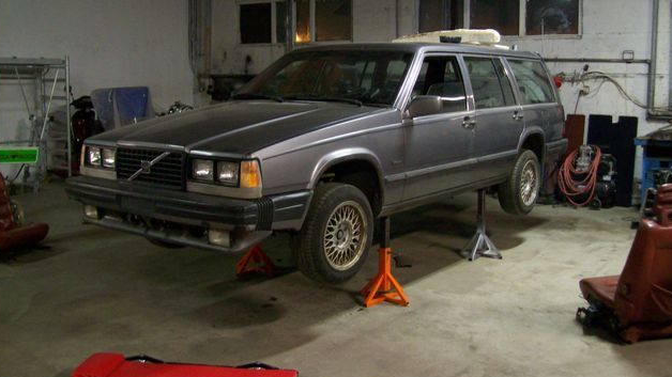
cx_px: 335
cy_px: 154
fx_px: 713
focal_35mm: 40
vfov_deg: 29.6
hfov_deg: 50.5
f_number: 2.7
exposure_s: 1/8
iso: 200
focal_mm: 6
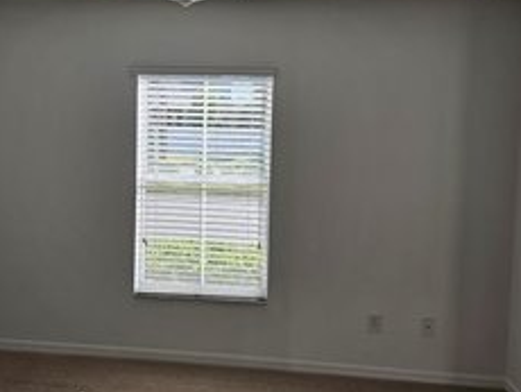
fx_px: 542
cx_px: 204
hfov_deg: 50.9
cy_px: 163
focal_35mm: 36
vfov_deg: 39.6
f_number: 1.7
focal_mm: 6.3
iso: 20
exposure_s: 1/180
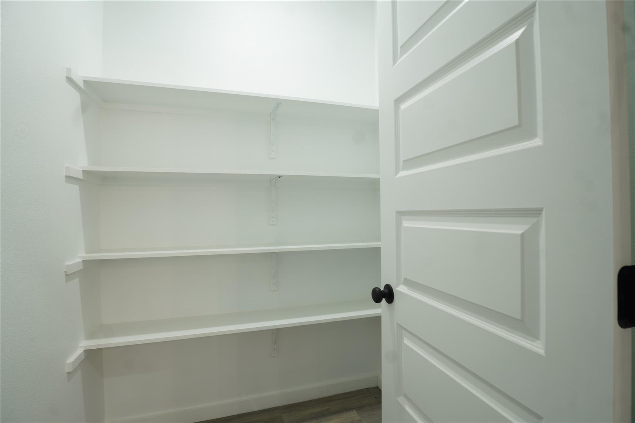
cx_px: 318
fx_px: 291
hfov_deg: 95.0
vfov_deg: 72.0
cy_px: 212
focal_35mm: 16
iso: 100
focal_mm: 11
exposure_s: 1/2
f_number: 8
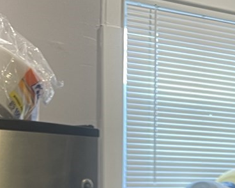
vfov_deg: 13.4
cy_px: 305
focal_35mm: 106
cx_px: 140
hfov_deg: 18.1
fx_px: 737
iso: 100
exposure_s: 1/60
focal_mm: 4.2
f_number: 1.6
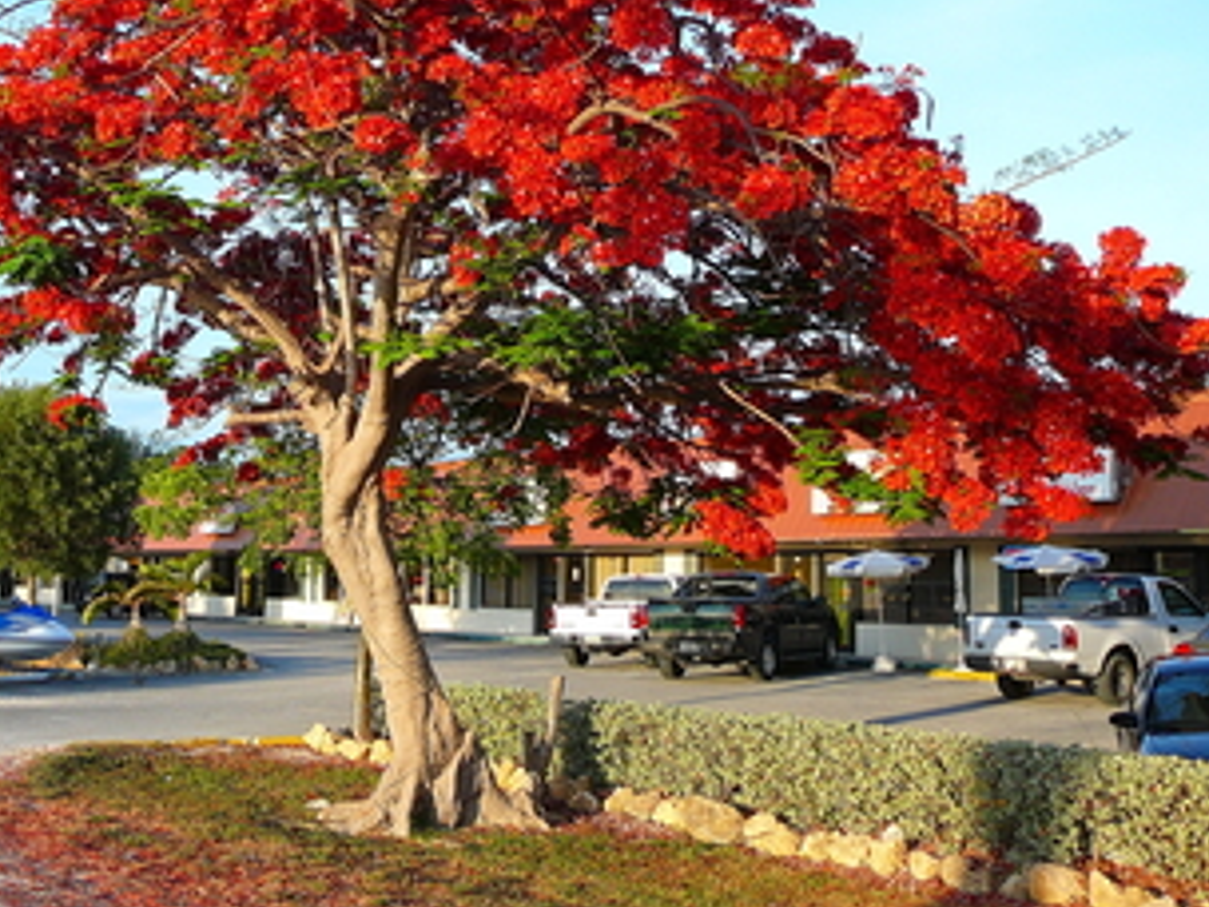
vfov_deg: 29.0
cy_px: 330
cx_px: 473
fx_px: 1746
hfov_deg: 38.0
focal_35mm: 50
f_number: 3
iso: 80
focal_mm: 5.6
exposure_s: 1/320
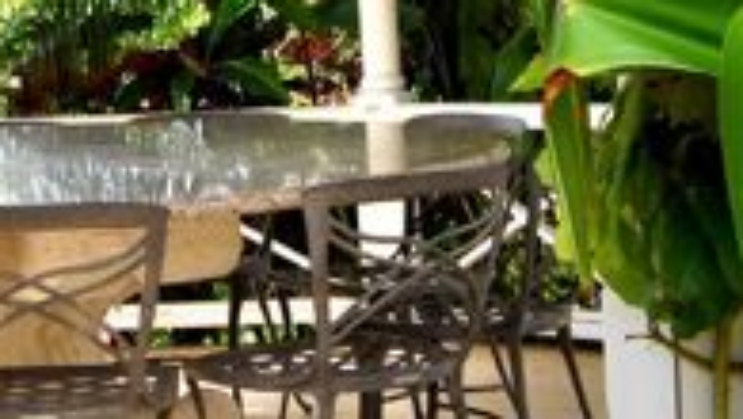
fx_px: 2464
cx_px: -13
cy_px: -145
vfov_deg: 9.5
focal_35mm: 125
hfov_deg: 16.8
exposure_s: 1/125
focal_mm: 22
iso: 200
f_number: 9
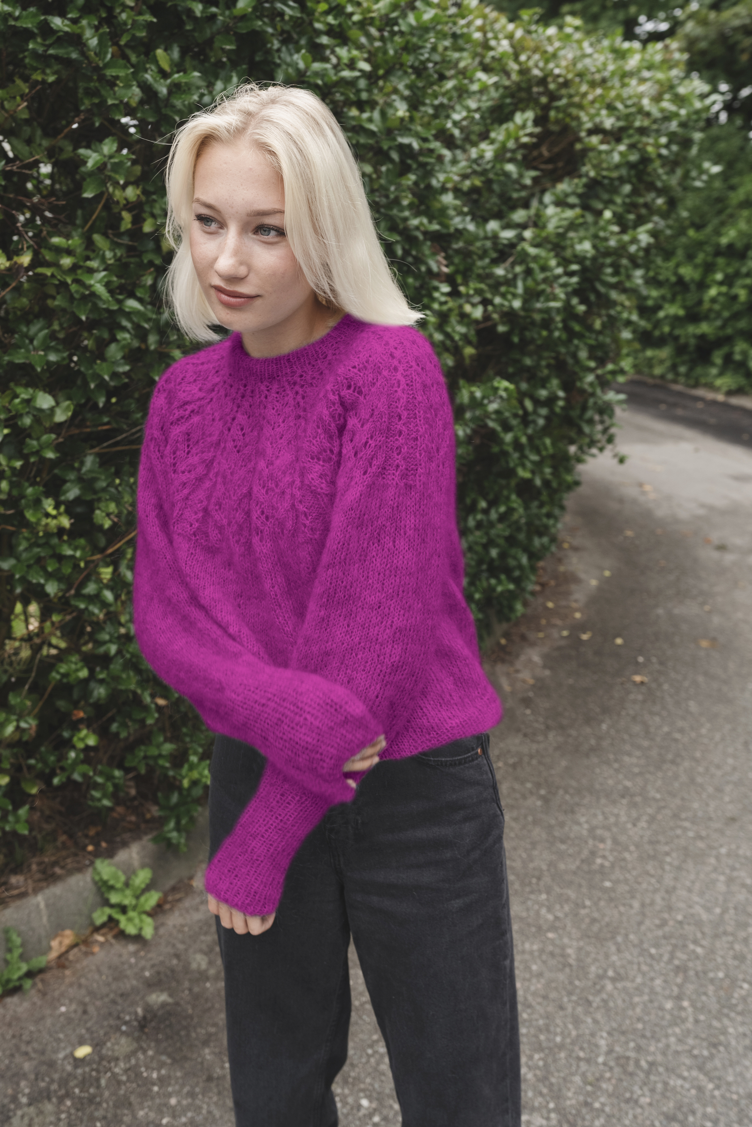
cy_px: 564
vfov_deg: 54.4
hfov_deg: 37.9
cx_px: 376
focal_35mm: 35
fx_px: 1097
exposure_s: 1/200
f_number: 5
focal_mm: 35
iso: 800
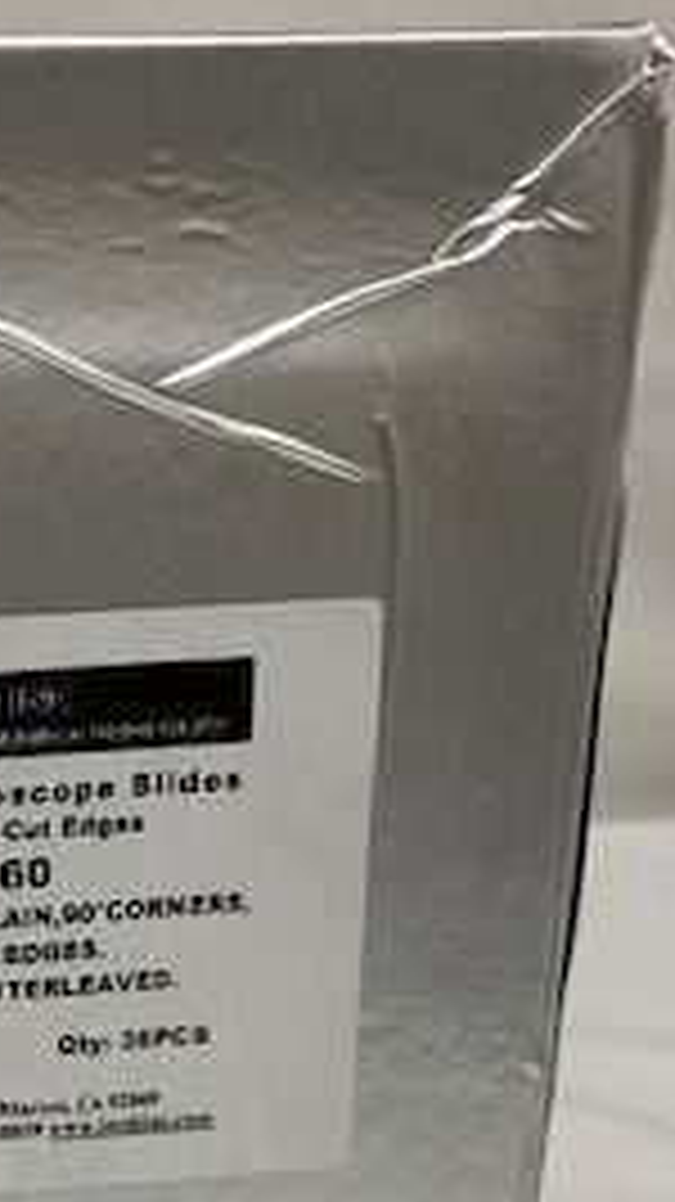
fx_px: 2166
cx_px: -360
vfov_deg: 29.0
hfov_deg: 16.1
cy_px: 1207
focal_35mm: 68
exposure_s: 1/120
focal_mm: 4.25
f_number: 1.8
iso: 40
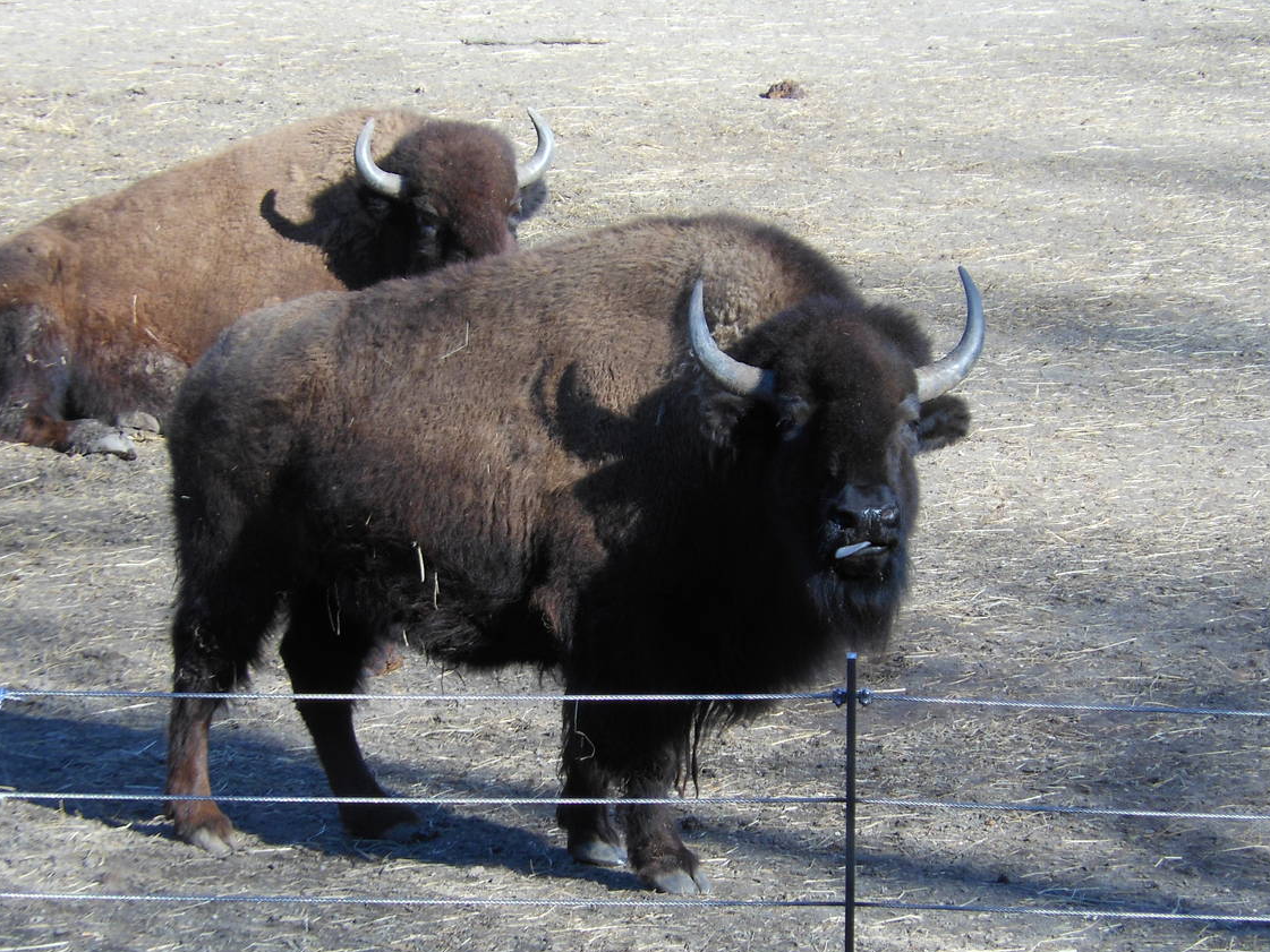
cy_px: 452
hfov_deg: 8.4
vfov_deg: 6.3
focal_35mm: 237
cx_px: 628
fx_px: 8696
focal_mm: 29.8
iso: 80
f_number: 5.5
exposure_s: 1/100
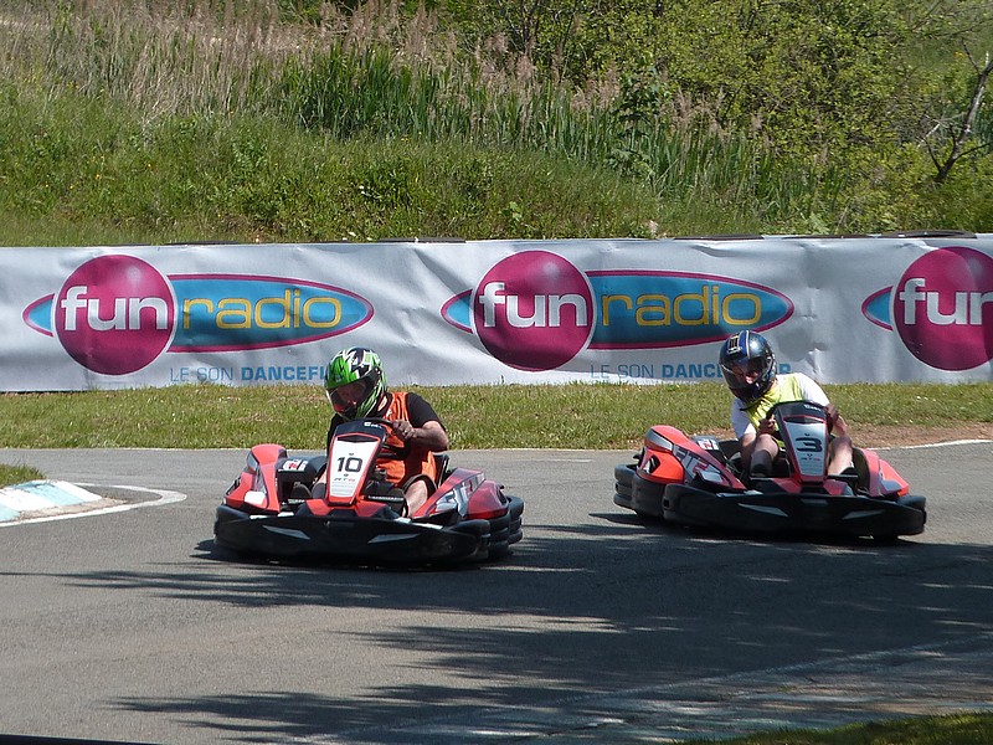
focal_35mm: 460
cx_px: 496
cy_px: 372
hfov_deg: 4.3
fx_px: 13196
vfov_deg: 3.2
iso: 80
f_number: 4.9
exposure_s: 1/320
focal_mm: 49.2
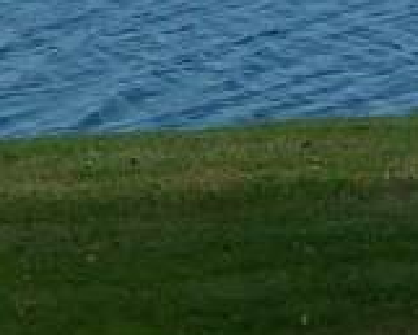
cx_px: 410
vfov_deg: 3.9
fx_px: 4716
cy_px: -673
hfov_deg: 5.1
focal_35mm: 381
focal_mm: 8.7
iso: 100
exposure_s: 1/640
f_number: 4.1
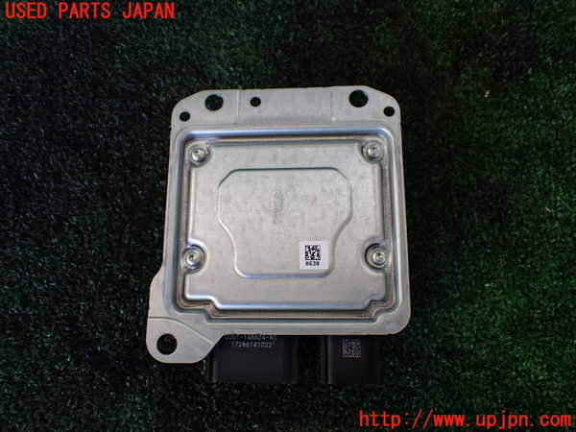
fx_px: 499
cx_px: 288
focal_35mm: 30
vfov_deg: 46.8
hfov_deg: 60.0
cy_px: 216
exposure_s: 1/125
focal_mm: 5.4
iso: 200
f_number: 2.3
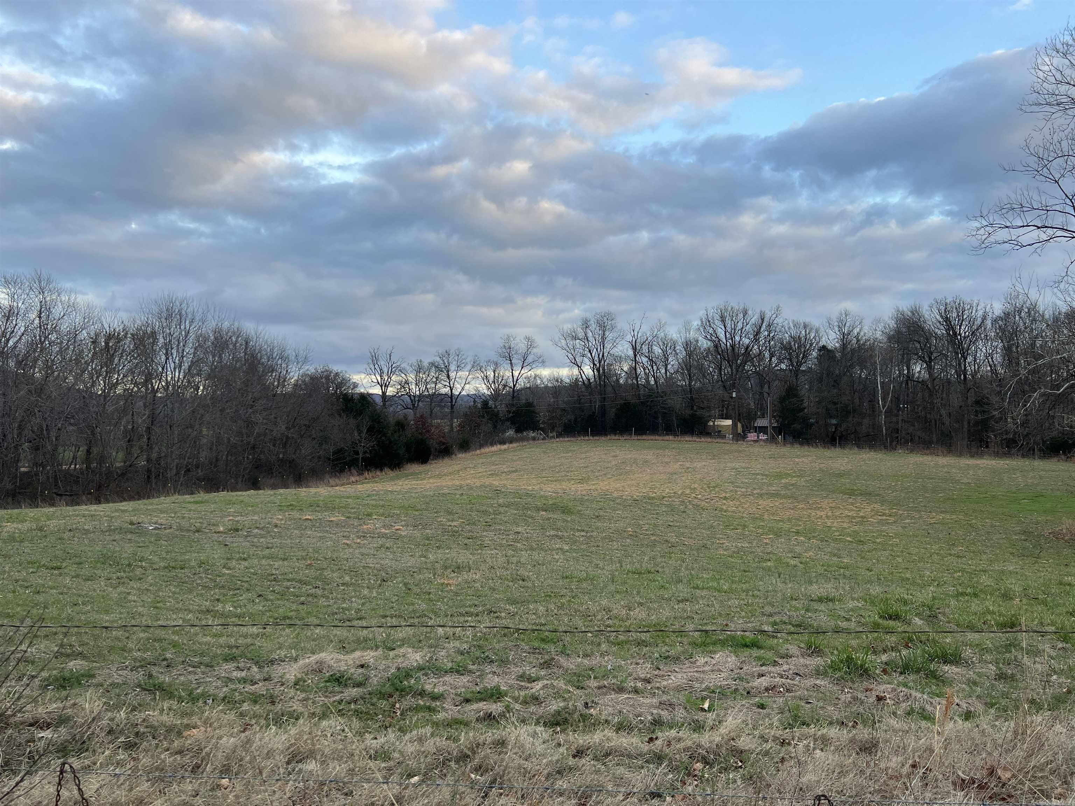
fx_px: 807
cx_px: 538
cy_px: 403
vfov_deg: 53.1
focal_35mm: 26
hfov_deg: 67.3
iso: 50
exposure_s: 1/343
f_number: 1.5
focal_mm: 5.7
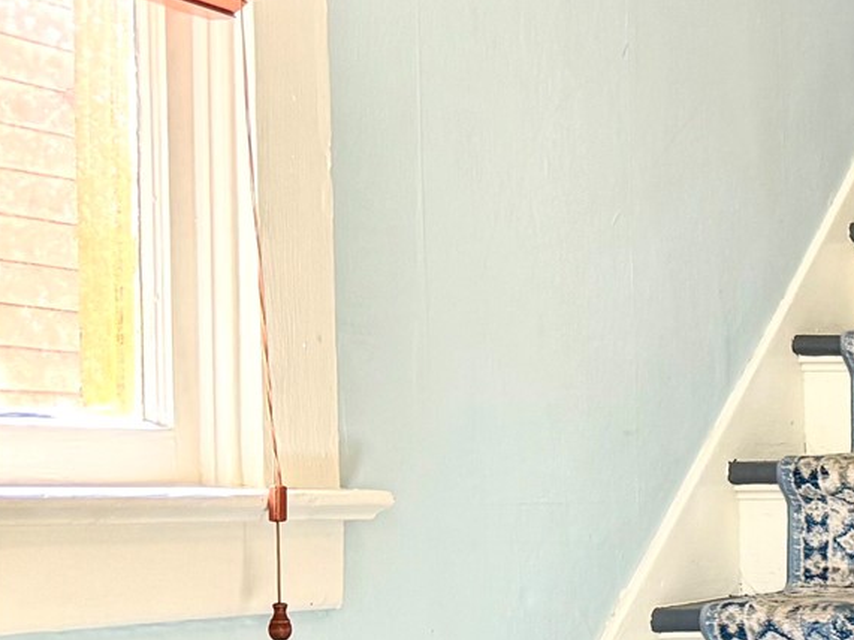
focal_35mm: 86
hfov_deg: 18.2
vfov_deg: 16.9
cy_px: 573
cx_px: 1522
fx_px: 2121
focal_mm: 6.76
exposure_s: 1/98
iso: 200
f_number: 1.78
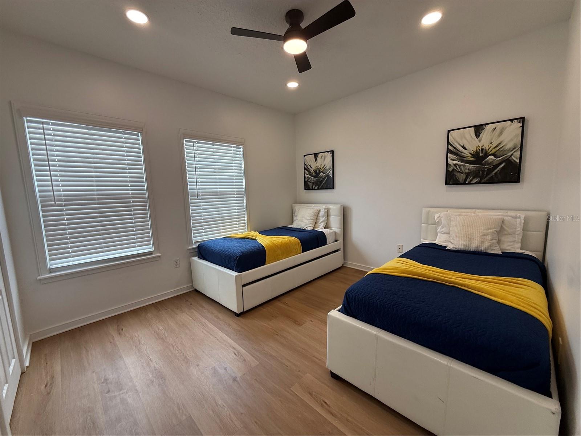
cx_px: 290
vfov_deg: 85.7
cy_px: 218
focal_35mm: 14
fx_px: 235
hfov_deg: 102.1
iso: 64
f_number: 2.2
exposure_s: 1/117
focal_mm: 2.22
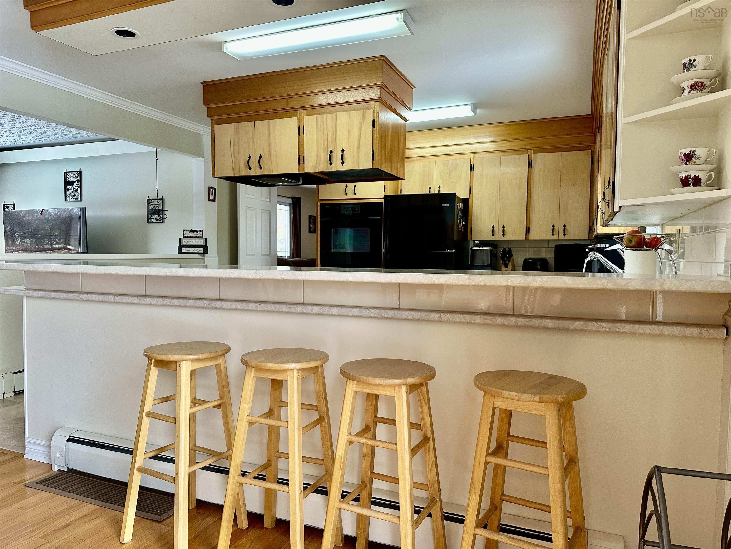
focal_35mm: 24
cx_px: 366
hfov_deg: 71.6
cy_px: 274
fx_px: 507
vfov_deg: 56.8
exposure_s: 1/120
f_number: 1.78
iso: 160
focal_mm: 6.86
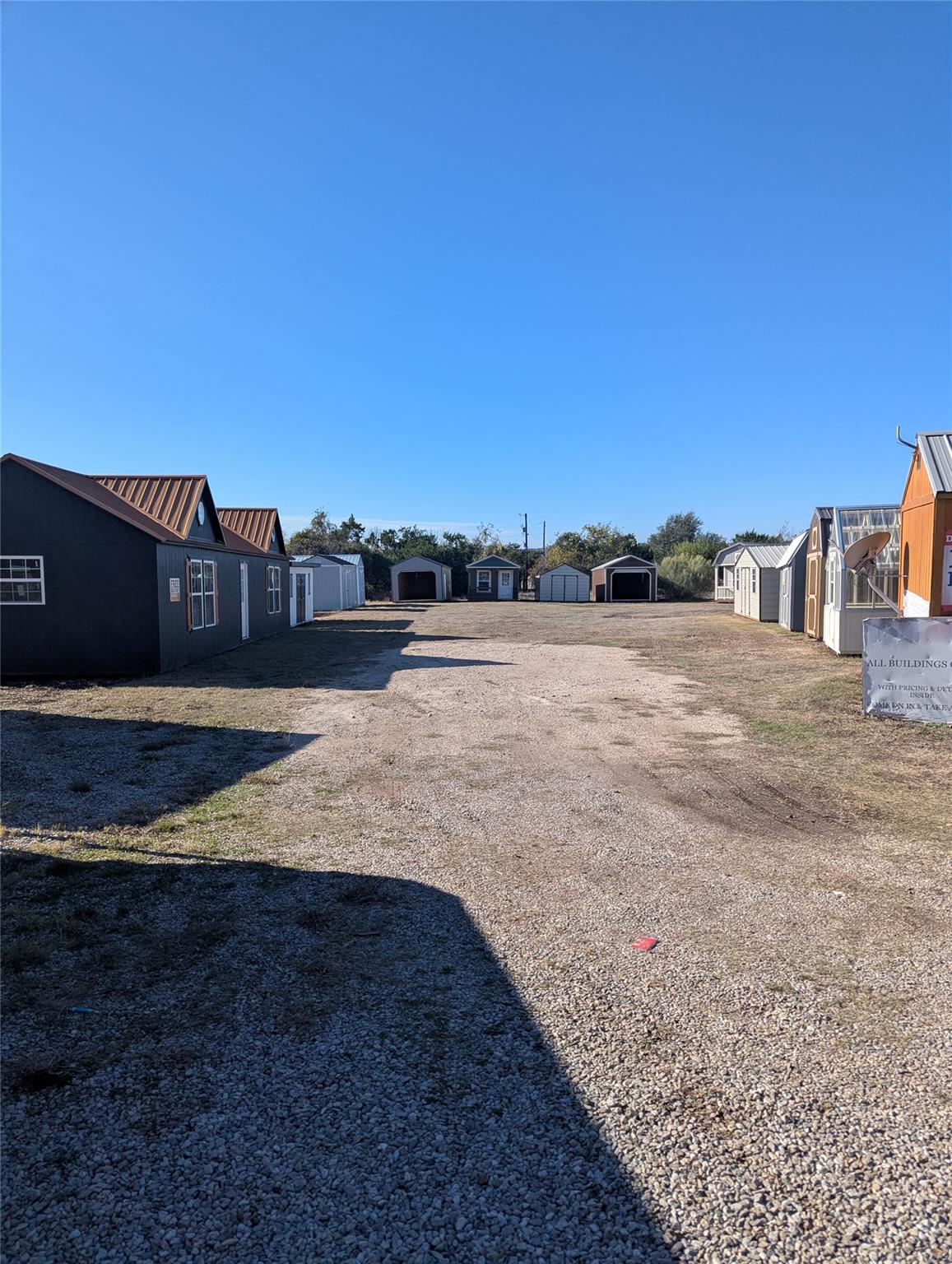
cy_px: 632
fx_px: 878
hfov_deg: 56.9
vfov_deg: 71.5
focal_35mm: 24
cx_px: 476
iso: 47
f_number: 1.85
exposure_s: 1/1984
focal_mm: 6.81
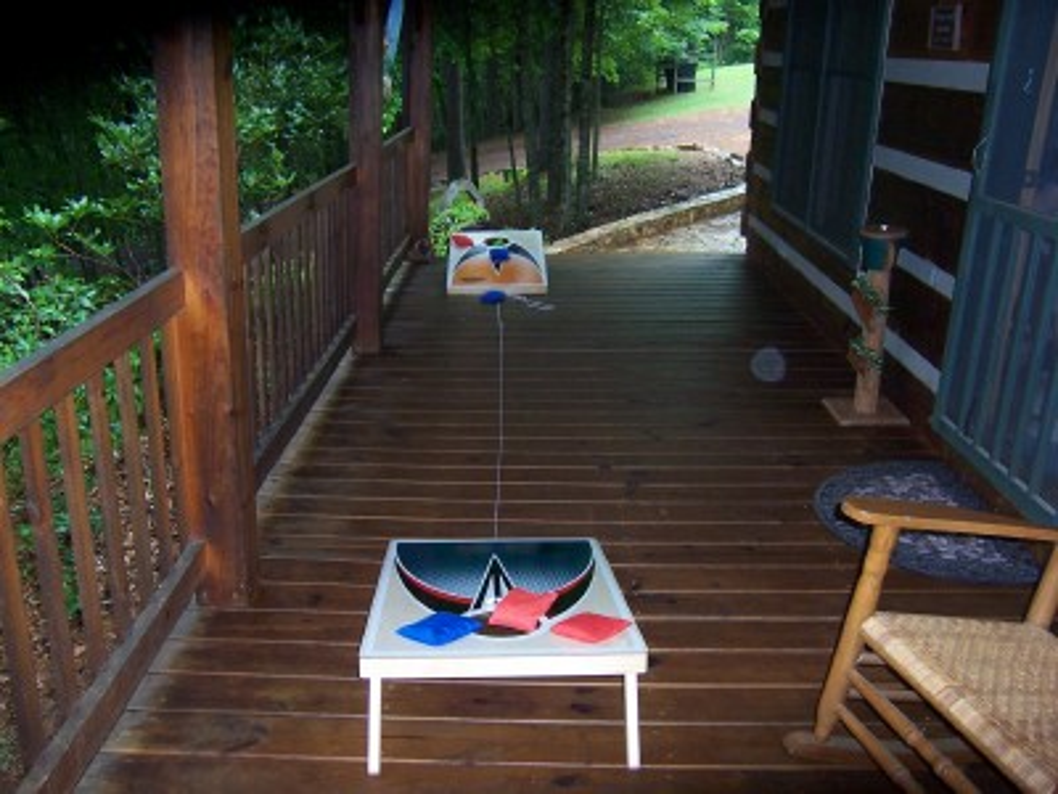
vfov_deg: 42.9
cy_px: 397
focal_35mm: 33
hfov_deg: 55.4
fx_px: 1009
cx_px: 529
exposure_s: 1/60
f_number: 2.8
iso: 140
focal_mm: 5.5
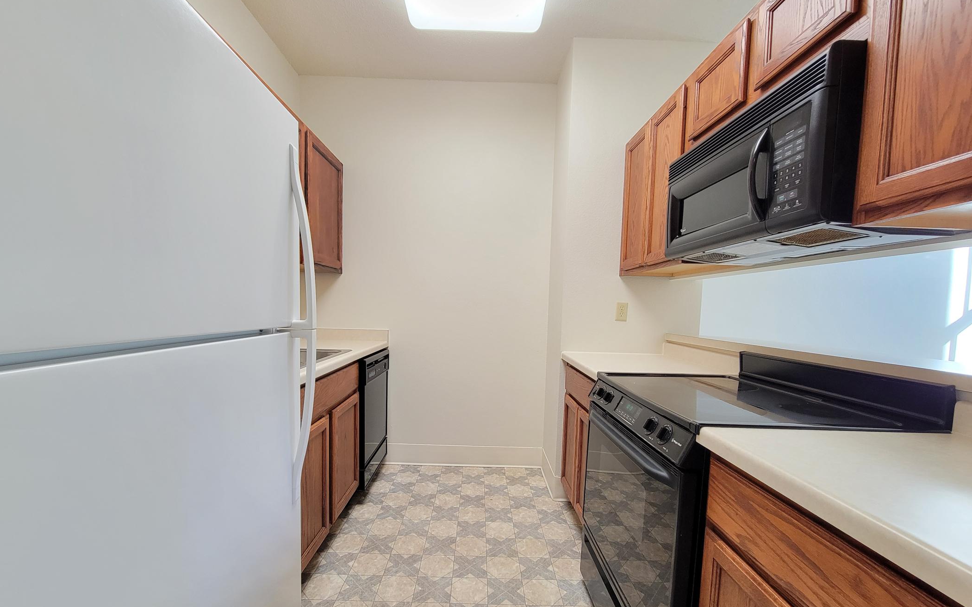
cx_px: 483
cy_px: 335
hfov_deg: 105.3
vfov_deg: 78.4
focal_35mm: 14
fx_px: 371
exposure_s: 1/60
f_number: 2.2
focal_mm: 2.2
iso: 320
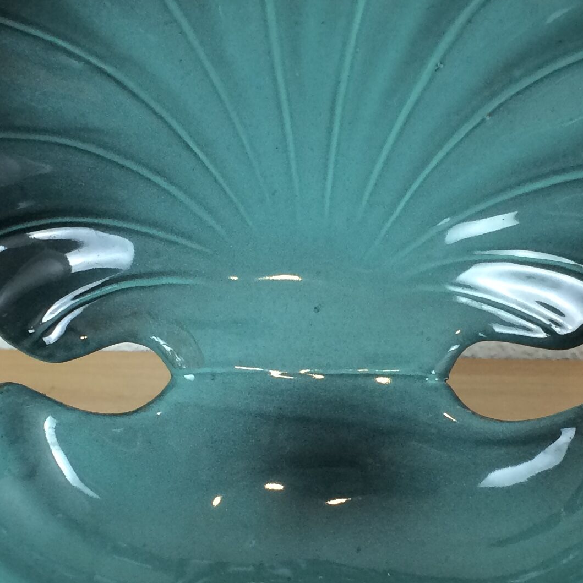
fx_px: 1505
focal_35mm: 79
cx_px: 317
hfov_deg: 21.9
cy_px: 361
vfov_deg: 21.9
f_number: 2.2
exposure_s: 1/33
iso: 40
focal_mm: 4.15
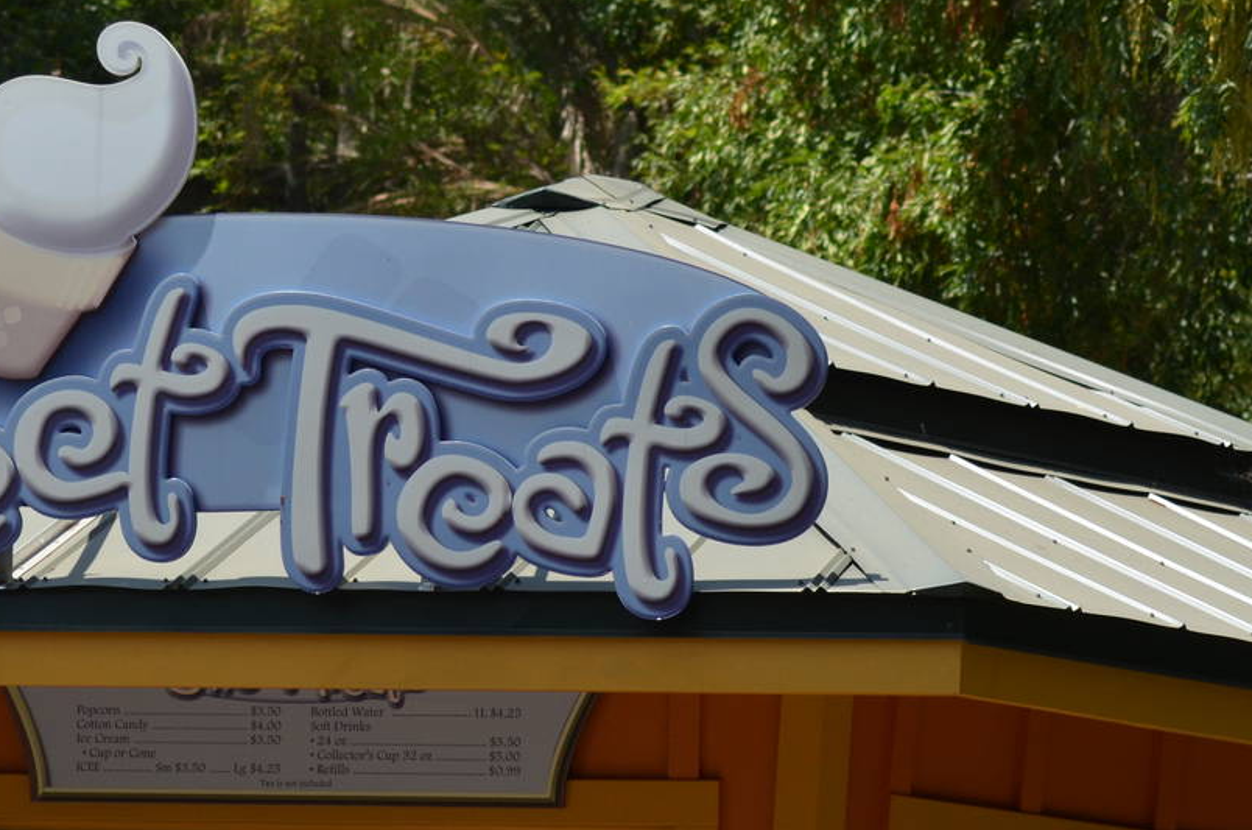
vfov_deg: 6.5
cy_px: 685
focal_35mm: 209
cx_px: 181
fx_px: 7255
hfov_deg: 9.8
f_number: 5.6
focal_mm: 70
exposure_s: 1/1250
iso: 400
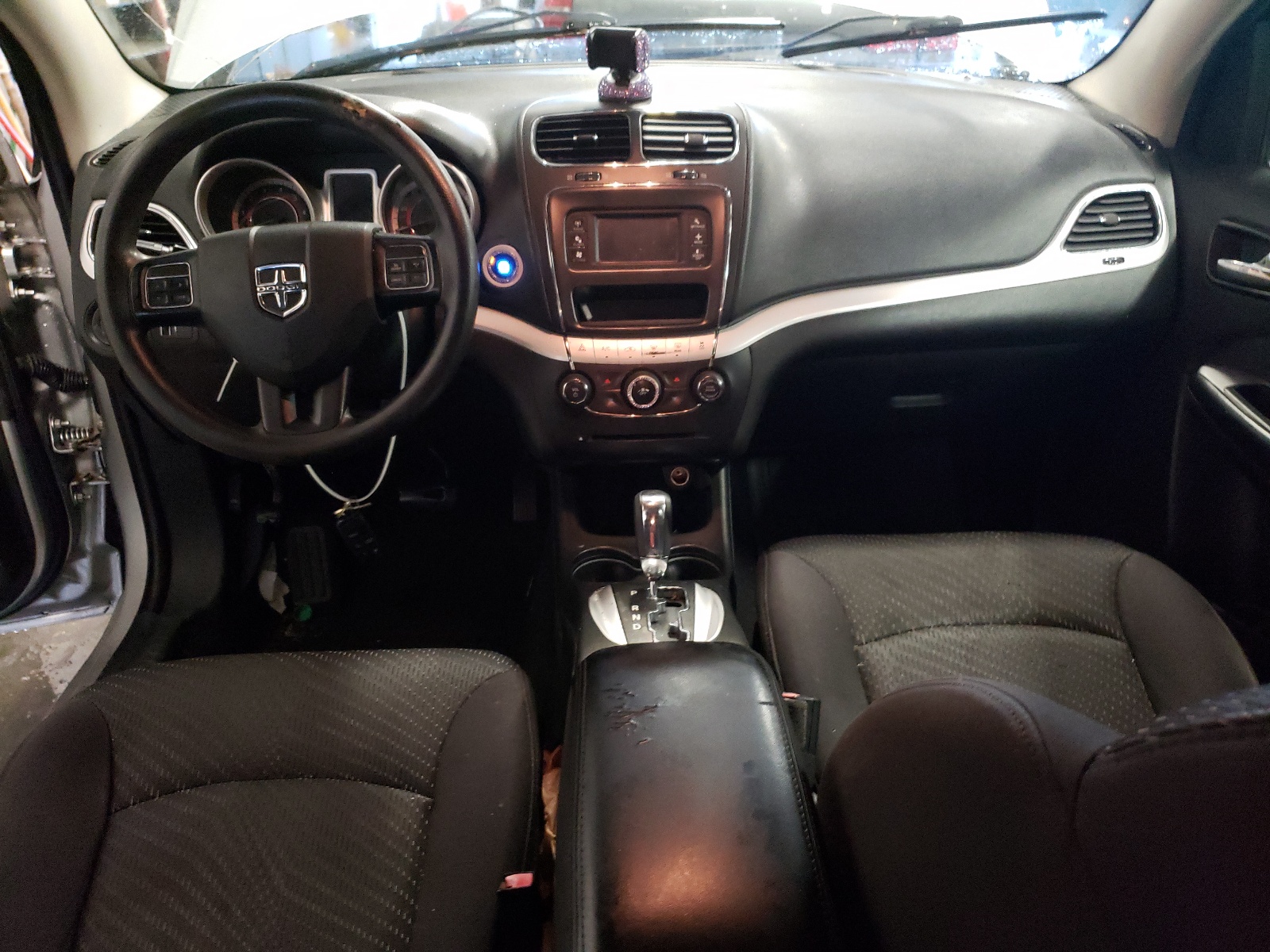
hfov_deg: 67.3
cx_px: 635
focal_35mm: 26
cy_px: 476
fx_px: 954
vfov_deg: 53.1
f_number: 1.5
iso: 450
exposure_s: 1/24
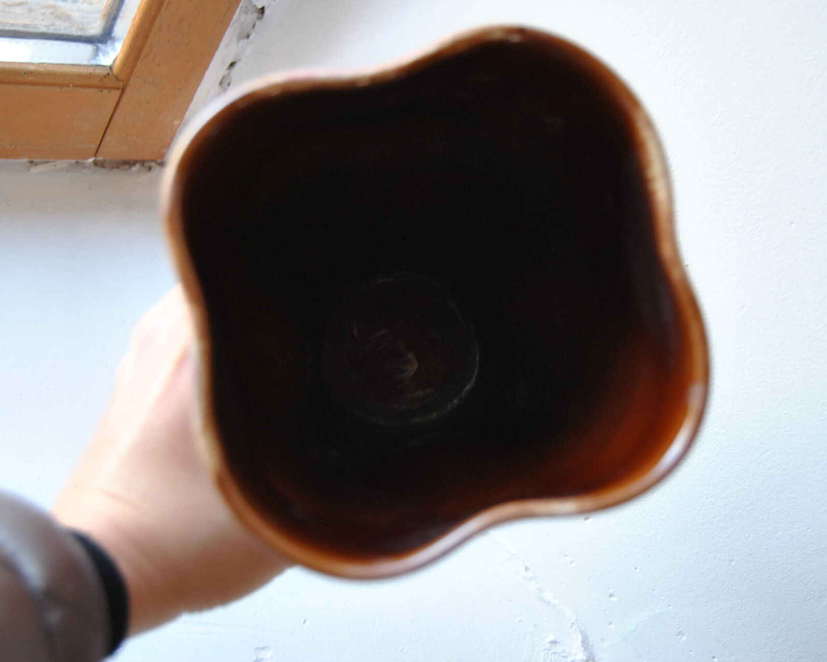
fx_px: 1248
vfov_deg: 29.7
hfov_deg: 36.6
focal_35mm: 51
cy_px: 331
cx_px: 394
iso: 400
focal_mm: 30
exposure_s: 1/30
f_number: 4.2
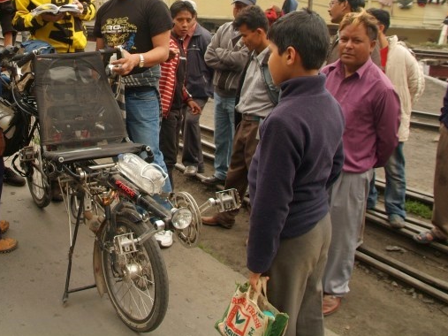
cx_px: 136
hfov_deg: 44.8
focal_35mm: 41
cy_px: 103
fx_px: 530
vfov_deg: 34.7
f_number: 5.6
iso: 160
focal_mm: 18
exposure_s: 1/125
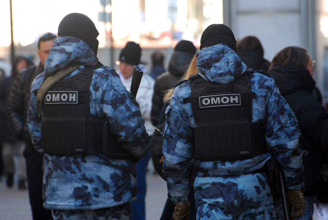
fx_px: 3147
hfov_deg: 6.0
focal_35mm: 345
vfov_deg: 4.0
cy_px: 110
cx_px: 164
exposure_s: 1/180
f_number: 5.3
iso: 400
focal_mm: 230
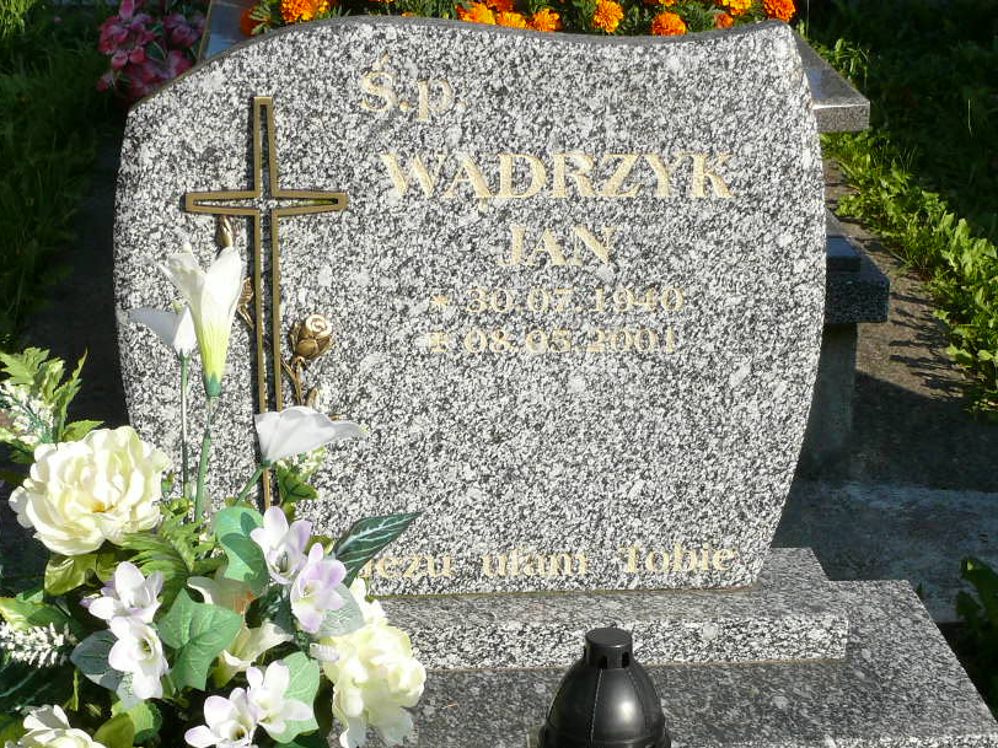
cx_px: 526
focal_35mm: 69
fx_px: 1989
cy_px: 619
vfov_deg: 21.0
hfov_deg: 28.2
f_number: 5.6
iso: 100
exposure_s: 1/320
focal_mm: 7.4
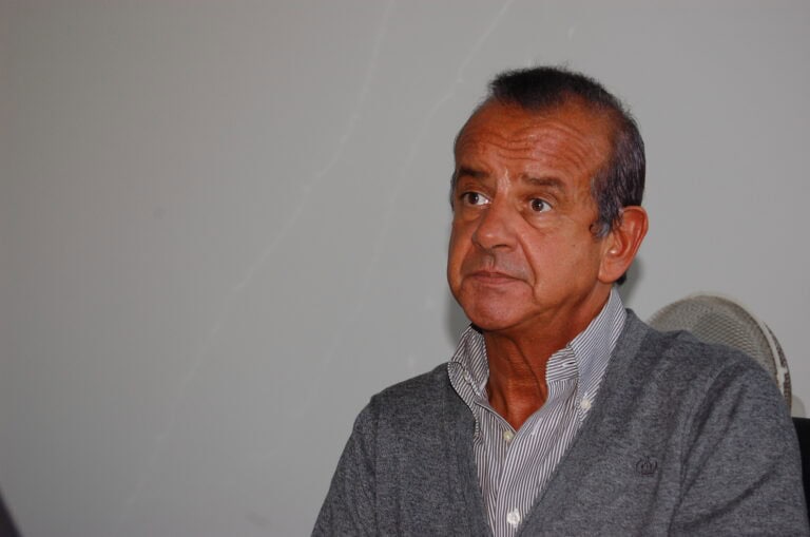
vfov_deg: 16.5
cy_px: 268
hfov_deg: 24.7
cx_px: 405
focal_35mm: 82
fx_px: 1853
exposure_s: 1/60
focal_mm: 55
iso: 400
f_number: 5.6
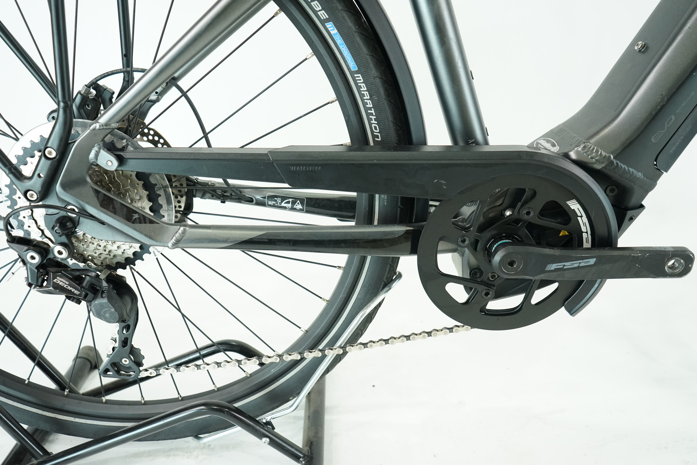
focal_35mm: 28
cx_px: 348
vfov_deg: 46.4
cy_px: 232
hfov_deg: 65.5
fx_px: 542
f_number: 5
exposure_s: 1/200
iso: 2500
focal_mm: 28
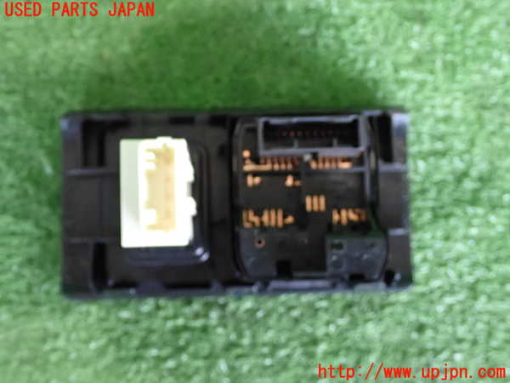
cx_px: 255
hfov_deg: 40.4
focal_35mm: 47
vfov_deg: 30.9
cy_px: 192
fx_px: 692
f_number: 3.1
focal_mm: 8.4
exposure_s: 1/30
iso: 2000
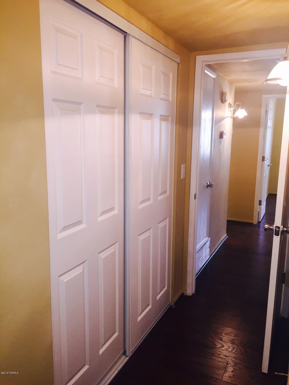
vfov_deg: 61.7
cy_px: 192
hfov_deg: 48.2
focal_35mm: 29
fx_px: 323
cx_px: 144
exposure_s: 1/30
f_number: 2.2
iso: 80
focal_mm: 4.15
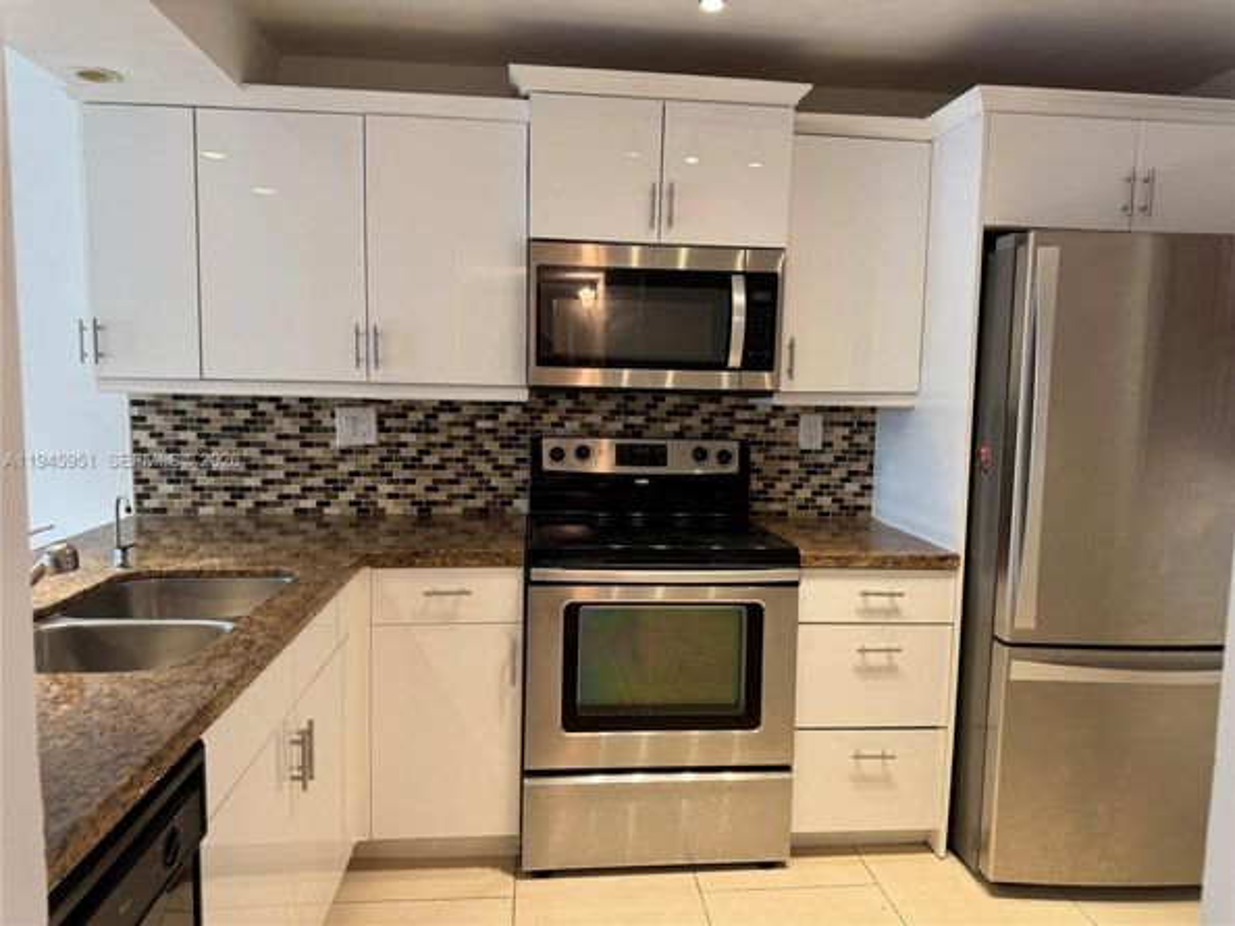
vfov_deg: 56.8
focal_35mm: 24
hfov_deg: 71.6
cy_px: 463
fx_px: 856
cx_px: 618
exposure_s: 1/60
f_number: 1.78
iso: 125
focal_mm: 6.76
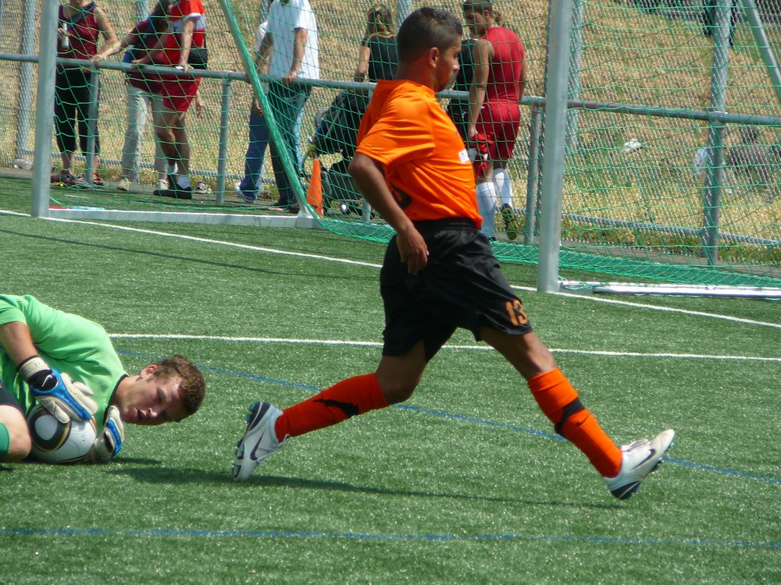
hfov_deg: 7.7
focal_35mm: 256
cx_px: 390
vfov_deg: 5.8
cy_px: 292
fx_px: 5776
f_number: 4.1
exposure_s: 1/640
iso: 80
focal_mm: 38
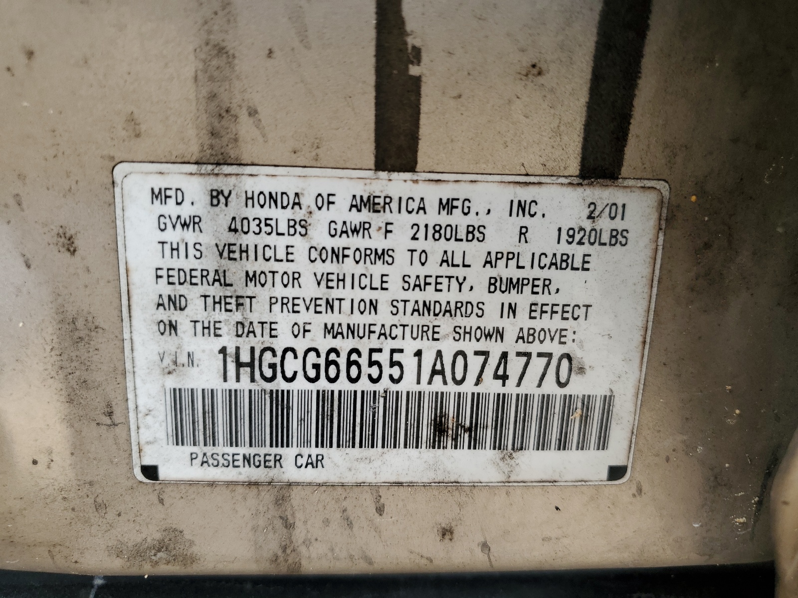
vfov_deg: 53.1
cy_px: 299
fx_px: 599
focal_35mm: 26
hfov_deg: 67.3
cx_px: 399
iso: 50
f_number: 1.5
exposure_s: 1/169
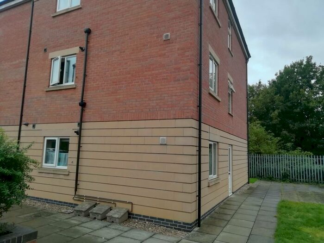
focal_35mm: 26
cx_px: 162
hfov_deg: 67.3
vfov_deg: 53.1
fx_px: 243
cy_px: 122
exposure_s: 1/142
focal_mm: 3.21
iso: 50
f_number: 2.2
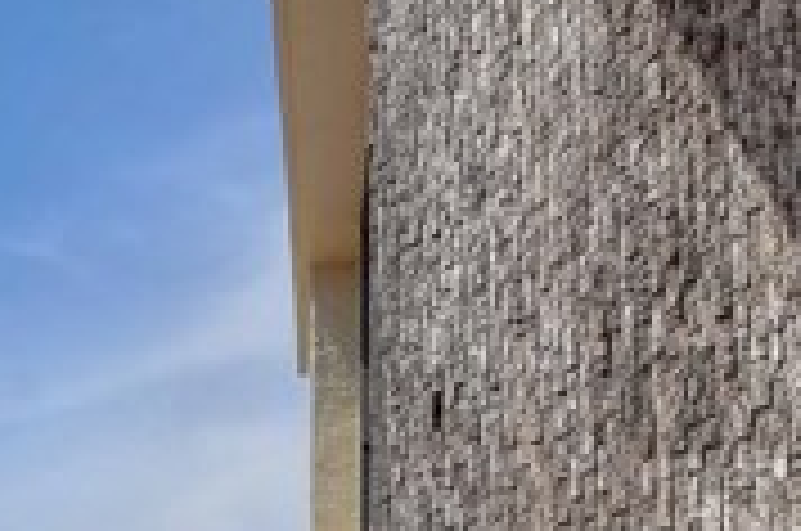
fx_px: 1199
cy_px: 783
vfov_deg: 21.3
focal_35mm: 54
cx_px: -189
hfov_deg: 30.6
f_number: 9
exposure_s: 1/500
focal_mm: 10
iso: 200
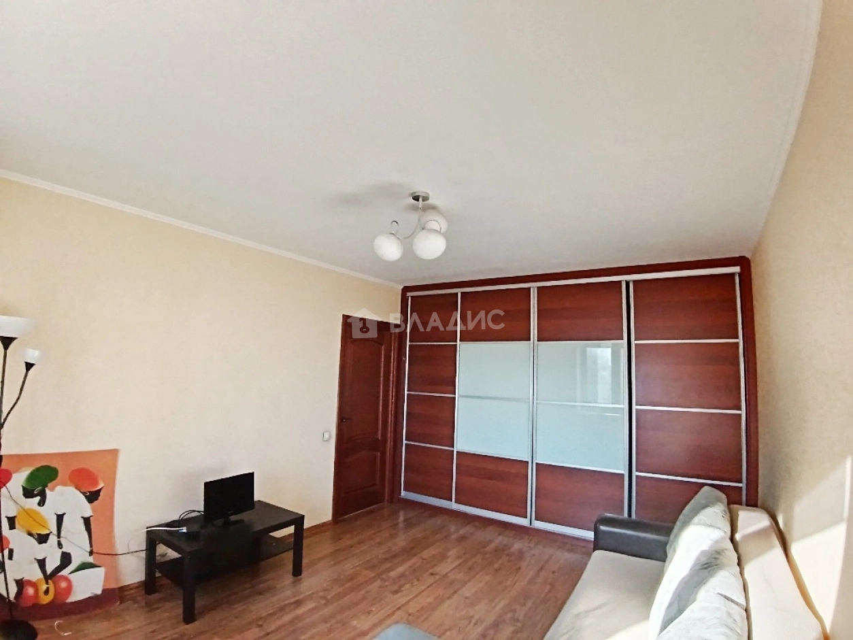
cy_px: 320
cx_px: 426
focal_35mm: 17
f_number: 2.2
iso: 499
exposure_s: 1/100
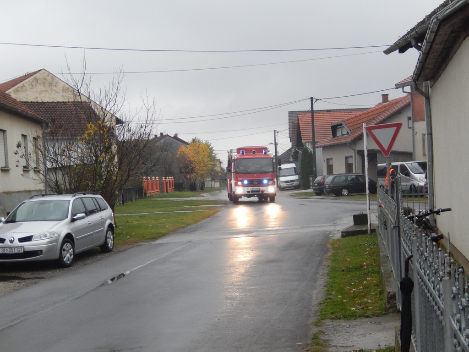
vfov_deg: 25.2
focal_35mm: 58
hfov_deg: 33.2
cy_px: 176
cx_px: 234
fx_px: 786
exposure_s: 1/30
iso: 360
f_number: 4.6
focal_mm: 10.4
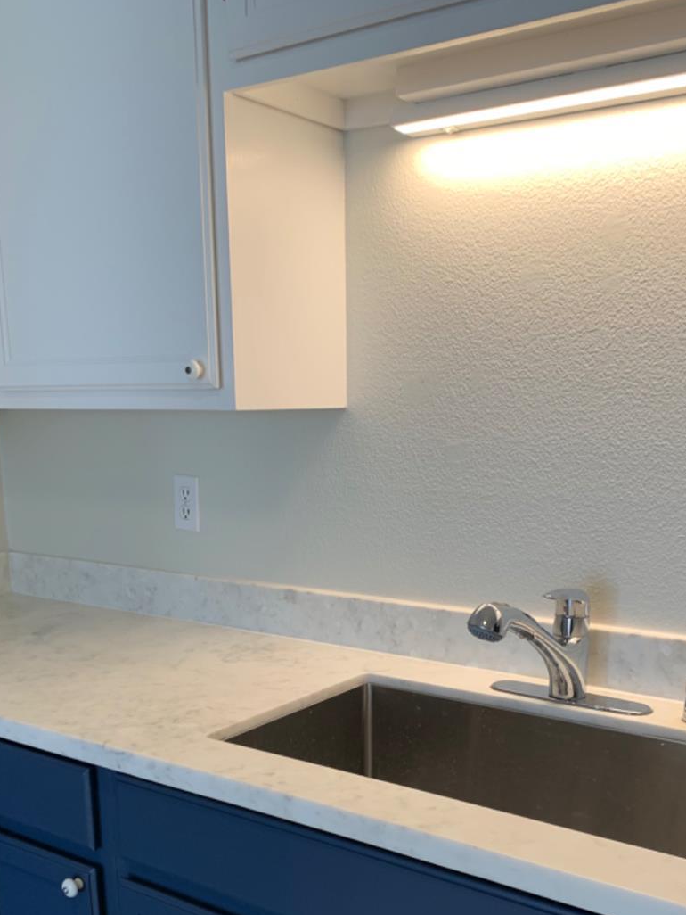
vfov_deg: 47.7
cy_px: 652
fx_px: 1004
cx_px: 352
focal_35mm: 38
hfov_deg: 37.7
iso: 64
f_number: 1.8
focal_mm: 4.25
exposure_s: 1/120
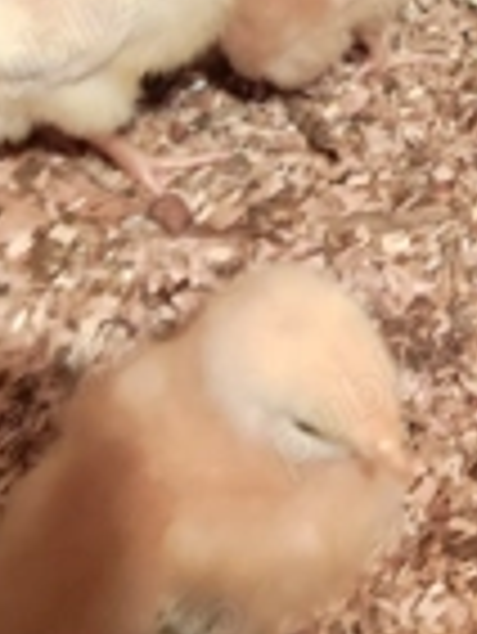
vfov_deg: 26.7
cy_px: 92
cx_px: 256
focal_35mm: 71
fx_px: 1303
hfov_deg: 20.7
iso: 2457
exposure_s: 1/20
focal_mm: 4.7
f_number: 1.79
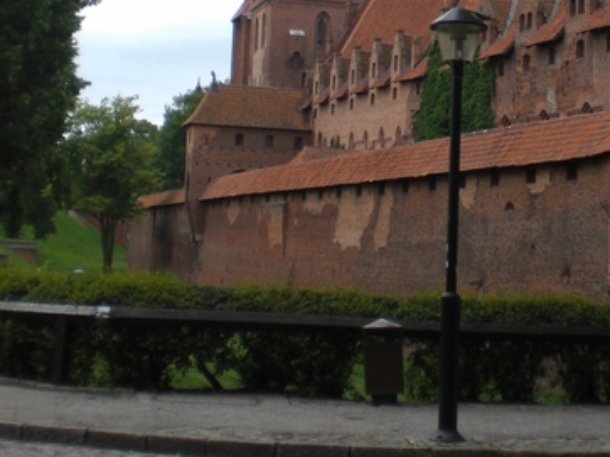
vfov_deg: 17.2
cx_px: 394
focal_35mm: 84
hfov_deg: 23.2
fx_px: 1479
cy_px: 25
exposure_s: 1/400
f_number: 3.1
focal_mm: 6.3
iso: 50
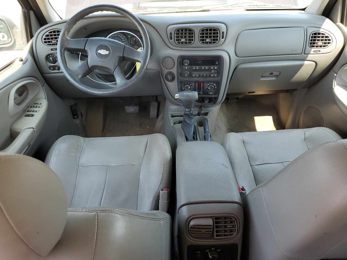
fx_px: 261
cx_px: 174
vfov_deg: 53.1
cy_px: 130
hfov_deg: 67.3
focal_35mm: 26
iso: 50
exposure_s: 1/169
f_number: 1.5
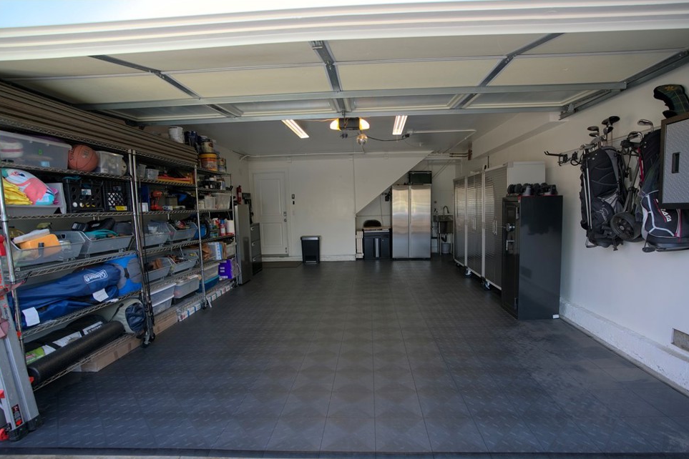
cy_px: 242
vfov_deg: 70.4
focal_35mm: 17
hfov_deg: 93.2
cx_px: 359
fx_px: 325
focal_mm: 16
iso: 500
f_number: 4
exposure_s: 1/160
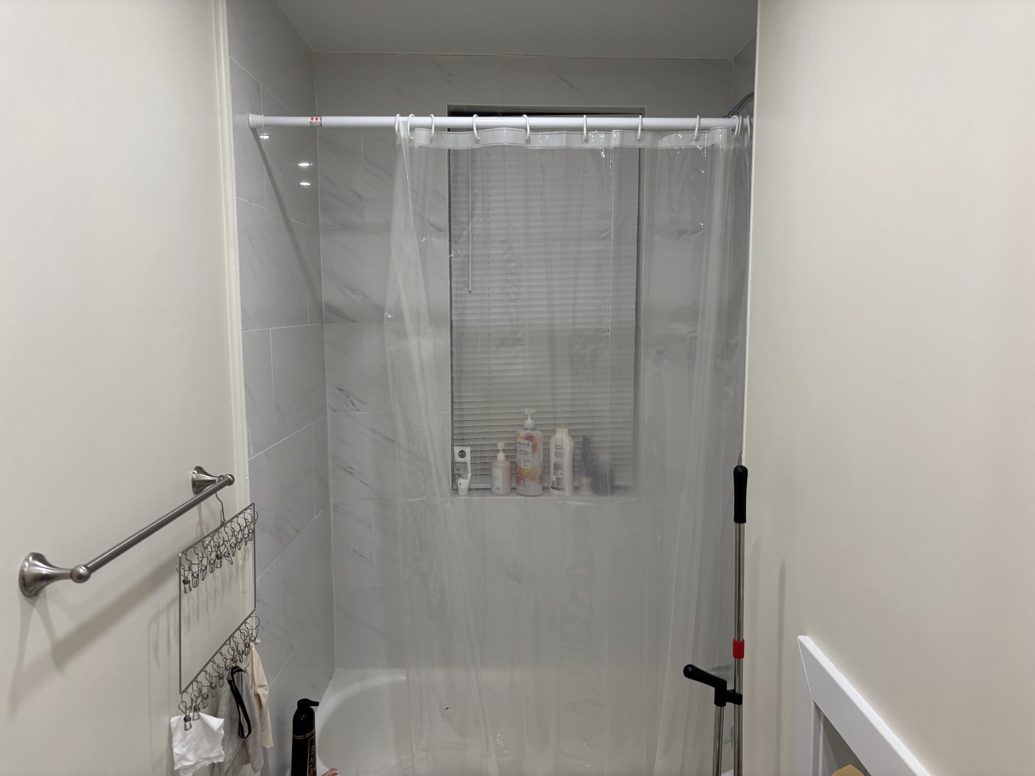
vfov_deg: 53.1
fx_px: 777
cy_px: 388
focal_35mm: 26
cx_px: 518
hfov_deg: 67.3
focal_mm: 5.96
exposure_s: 1/120
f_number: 1.6
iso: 100
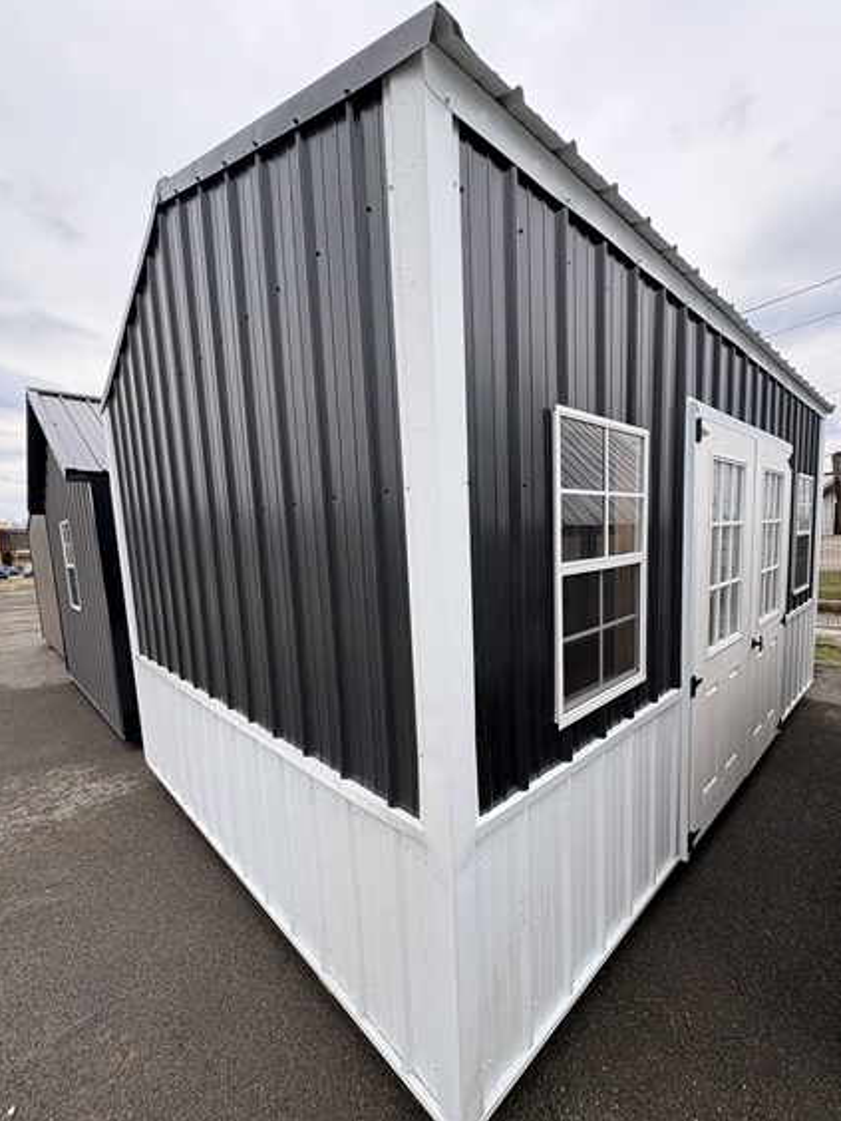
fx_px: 486
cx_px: 432
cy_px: 594
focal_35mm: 15
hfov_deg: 81.7
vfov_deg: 98.1
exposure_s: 1/403
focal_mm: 2.22
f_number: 2.2
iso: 40
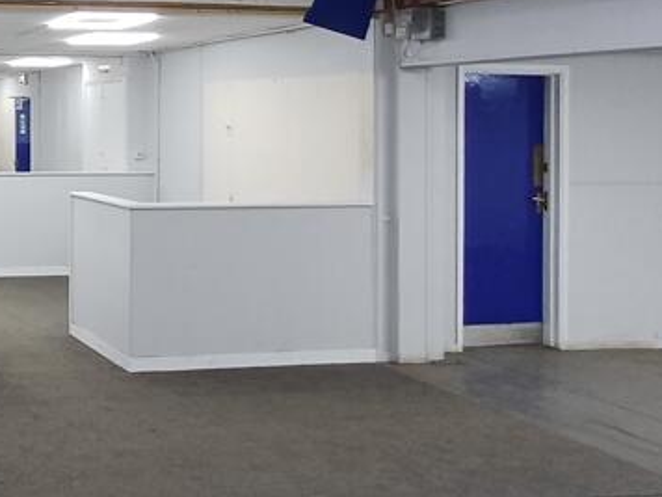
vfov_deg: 30.9
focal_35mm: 46
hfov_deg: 33.2
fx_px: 880
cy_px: 114
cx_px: -145
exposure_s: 1/50
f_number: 2.2
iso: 100
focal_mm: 1.64
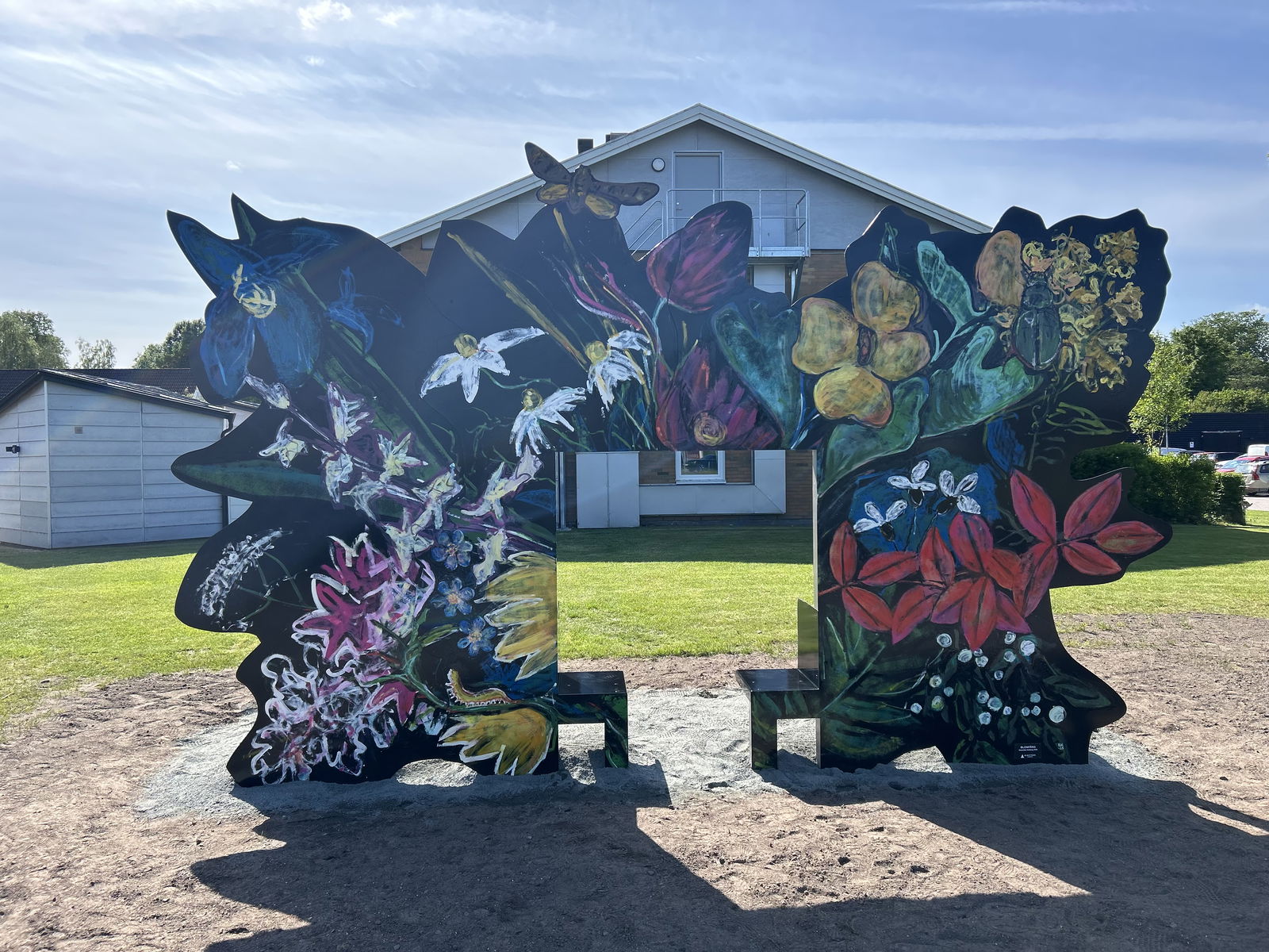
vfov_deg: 53.1
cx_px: 634
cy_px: 476
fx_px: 953
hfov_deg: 67.3
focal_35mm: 26
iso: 50
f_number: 1.5
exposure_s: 1/2404
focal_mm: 5.7
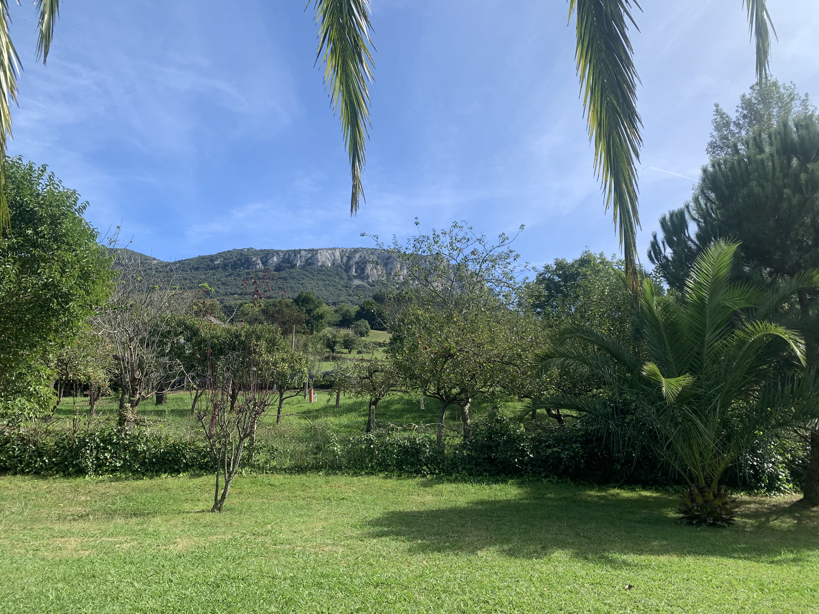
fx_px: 615
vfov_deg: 53.1
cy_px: 307
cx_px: 410
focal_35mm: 26
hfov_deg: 67.3
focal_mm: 4.25
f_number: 1.8
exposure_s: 1/1513
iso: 25
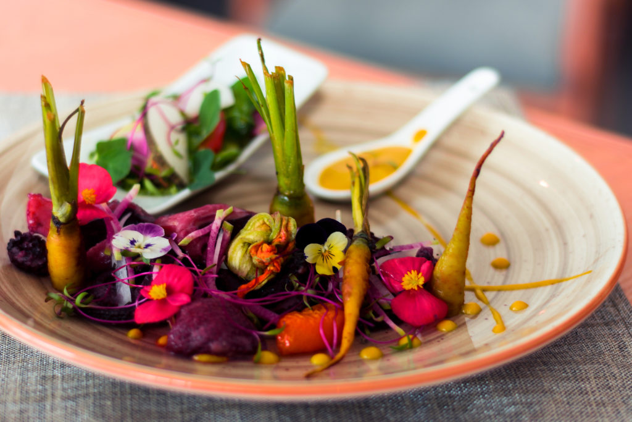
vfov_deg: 18.2
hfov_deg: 27.0
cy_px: 211
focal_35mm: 75
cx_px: 316
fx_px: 1317
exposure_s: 1/50
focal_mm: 50
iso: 100
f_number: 1.8
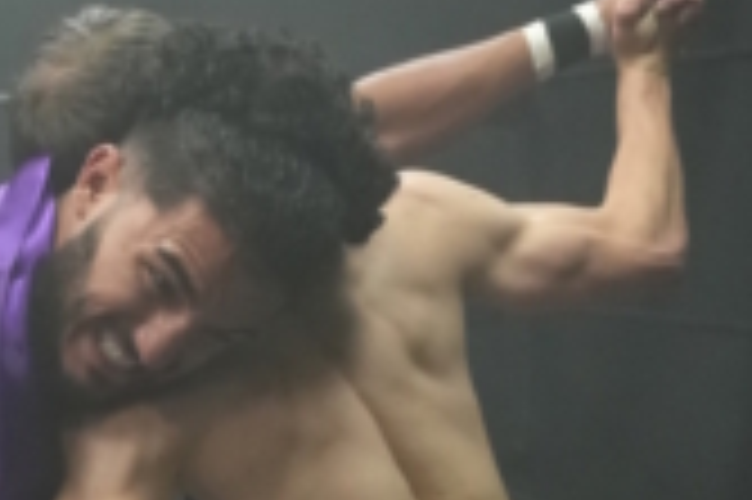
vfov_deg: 12.7
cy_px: 640
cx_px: 306
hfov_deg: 19.6
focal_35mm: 104
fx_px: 2172
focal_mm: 34.7
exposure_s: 1/320
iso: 8000
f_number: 3.2
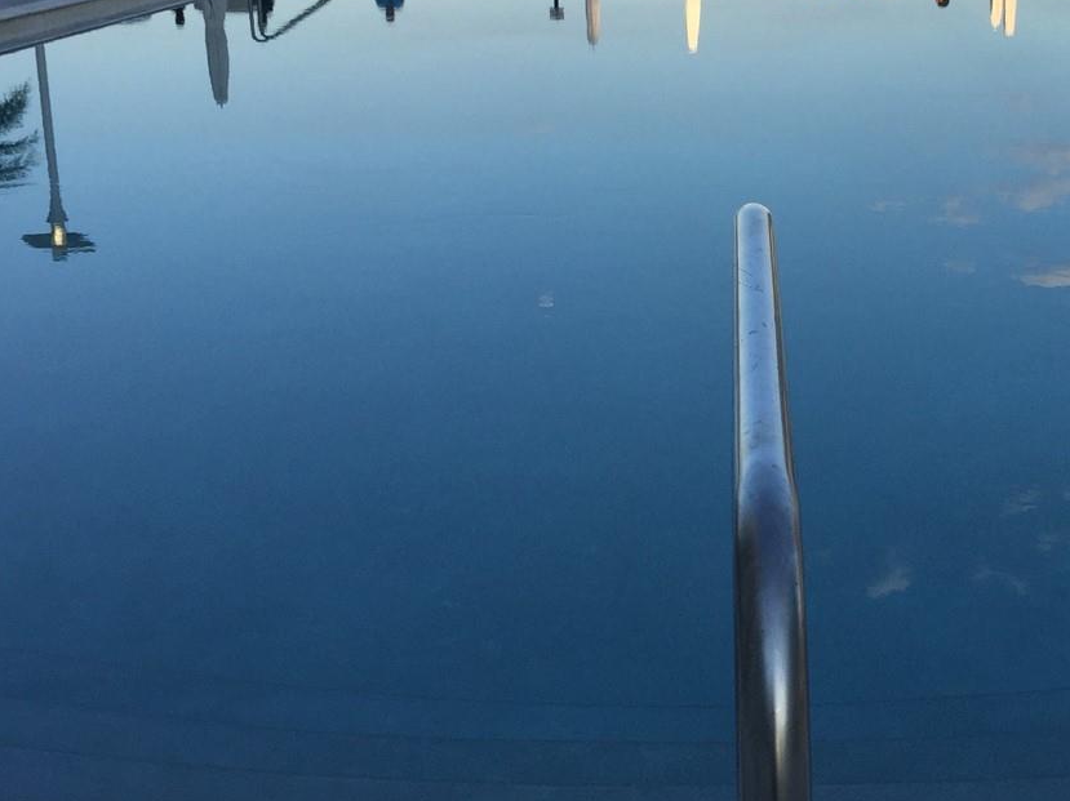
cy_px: 308
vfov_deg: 26.0
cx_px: 762
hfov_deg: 33.9
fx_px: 1730
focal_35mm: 56
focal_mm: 4.15
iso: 32
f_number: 2.2
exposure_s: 1/1163
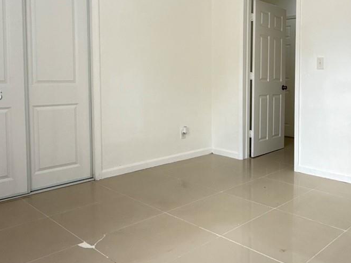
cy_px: 96
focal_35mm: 34
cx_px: 262
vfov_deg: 41.4
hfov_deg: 51.7
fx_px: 345
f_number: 2.2
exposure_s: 1/105
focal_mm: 2.22
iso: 50
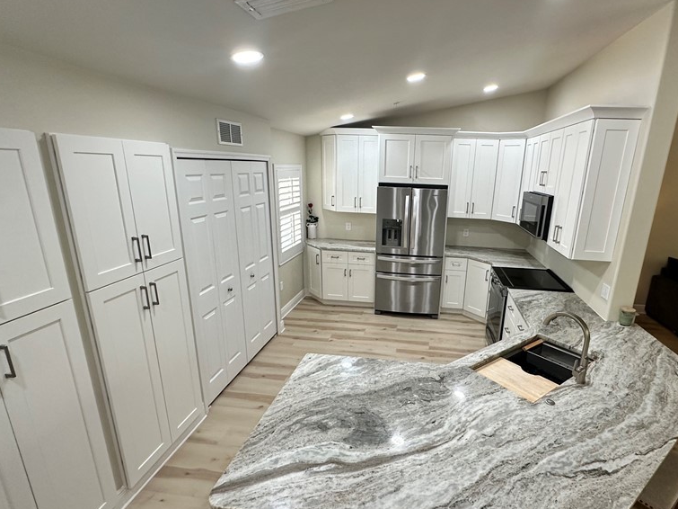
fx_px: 372
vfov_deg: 68.5
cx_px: 392
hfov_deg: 84.0
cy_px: 276
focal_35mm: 19
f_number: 2.2
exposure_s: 1/120
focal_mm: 2.22
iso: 200
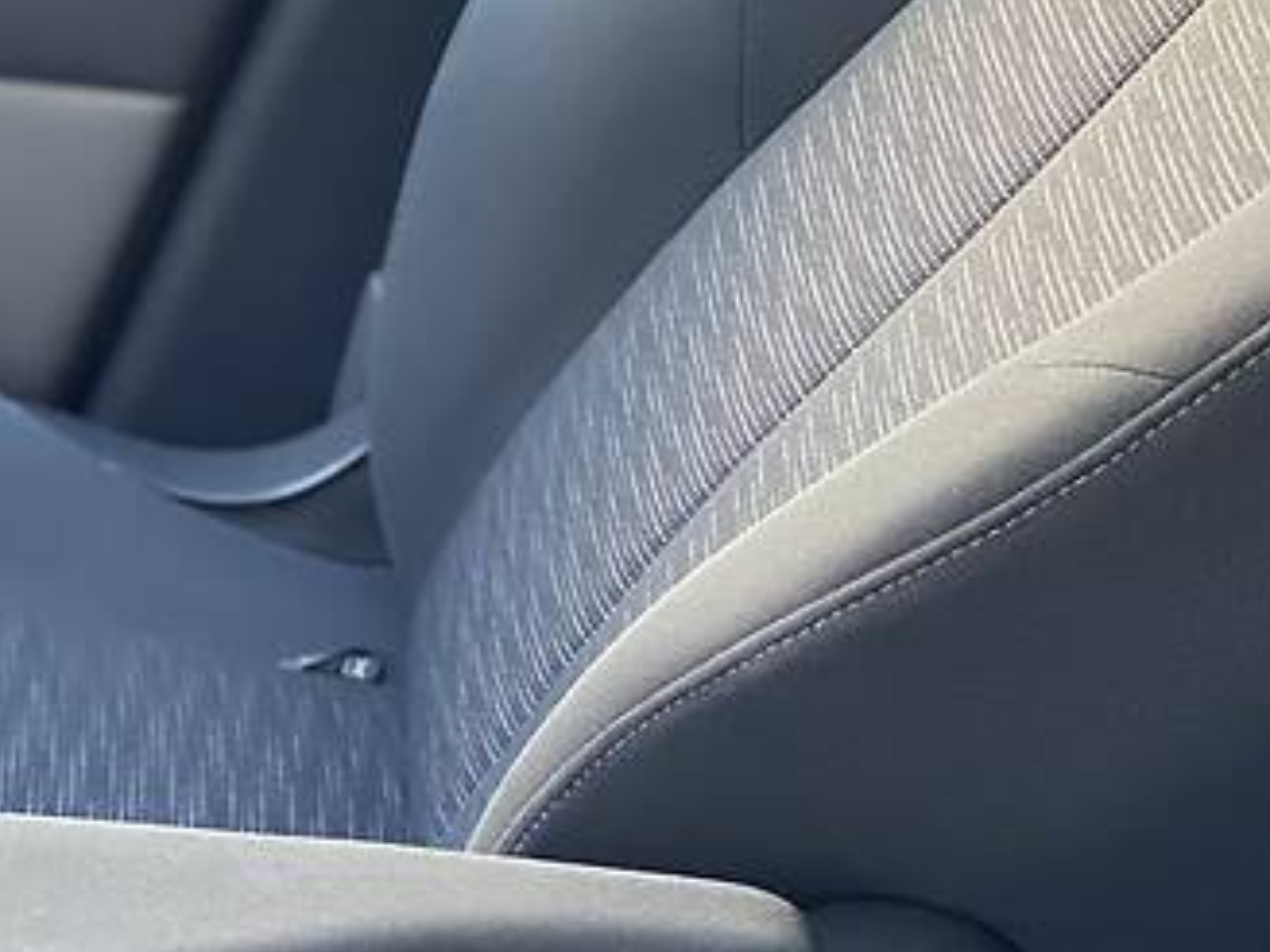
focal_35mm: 127
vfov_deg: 11.6
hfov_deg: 15.2
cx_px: -8
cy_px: 813
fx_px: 4659
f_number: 2
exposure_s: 1/63
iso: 250
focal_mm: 6
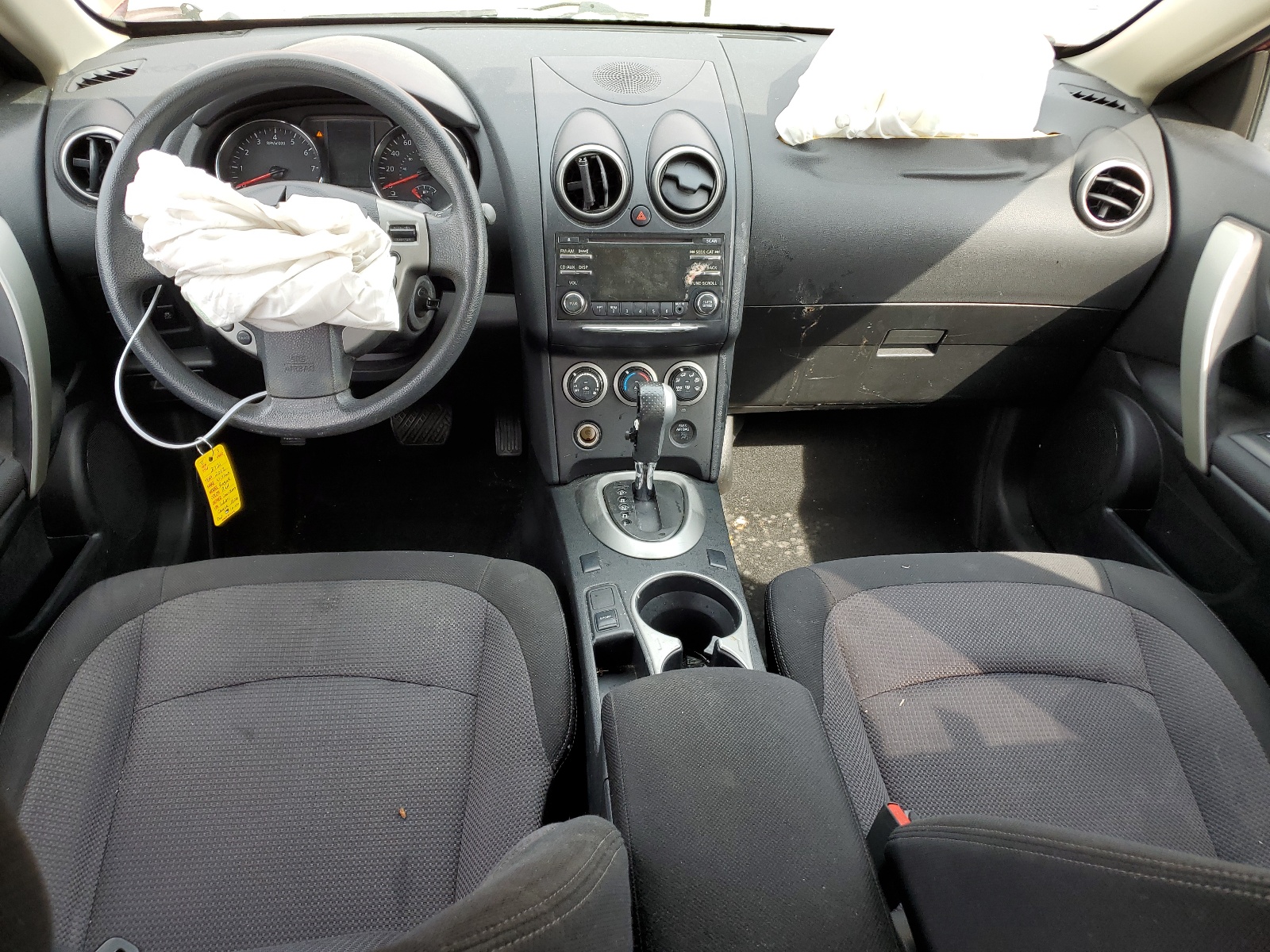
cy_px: 476
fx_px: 954
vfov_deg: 53.1
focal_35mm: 26
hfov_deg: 67.3
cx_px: 635
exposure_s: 1/222
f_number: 1.5
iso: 50
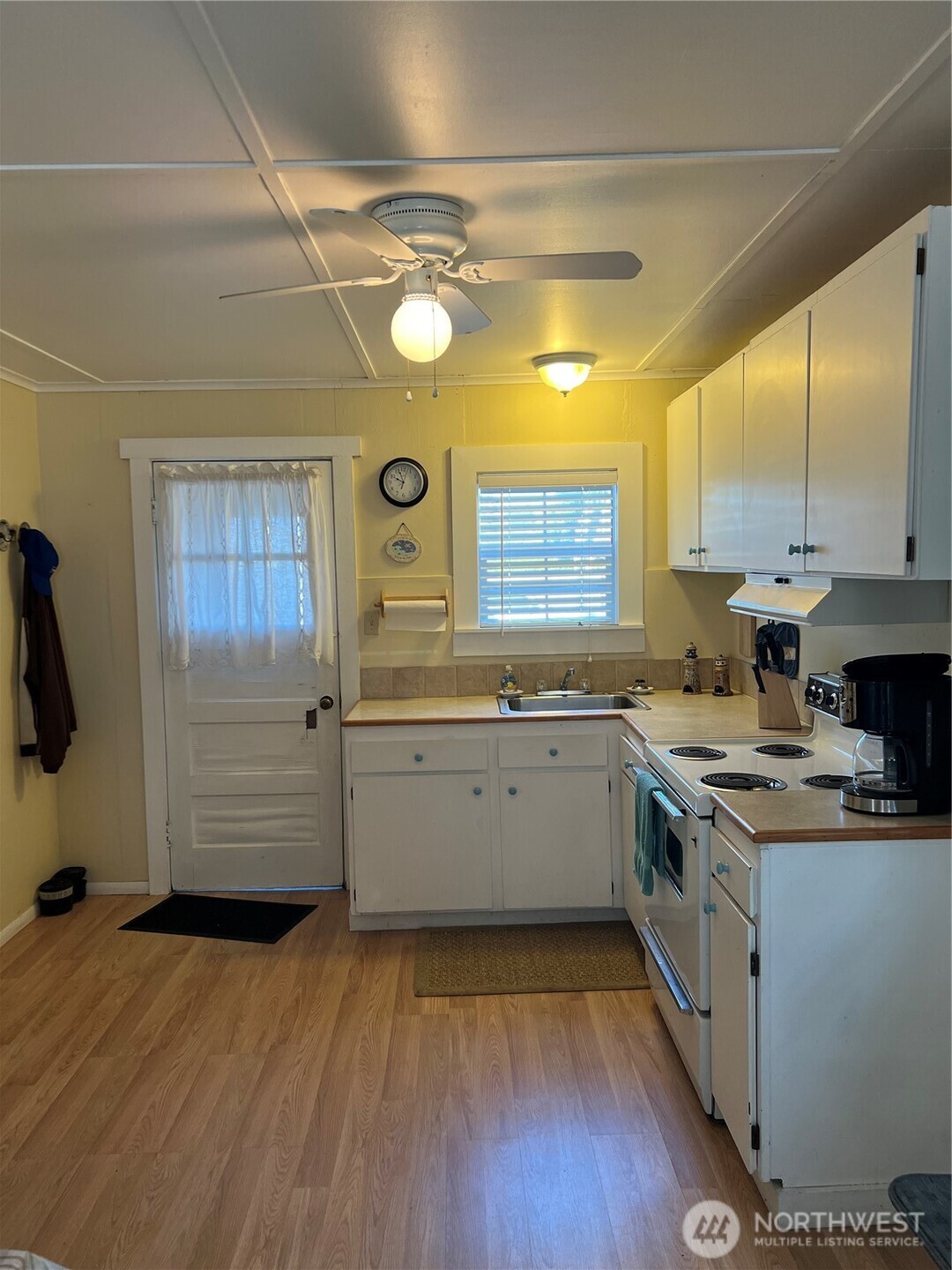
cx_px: 476
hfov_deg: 53.1
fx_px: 953
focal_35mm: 26
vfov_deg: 67.3
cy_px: 635
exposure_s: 1/120
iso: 125
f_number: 1.5
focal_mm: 5.7
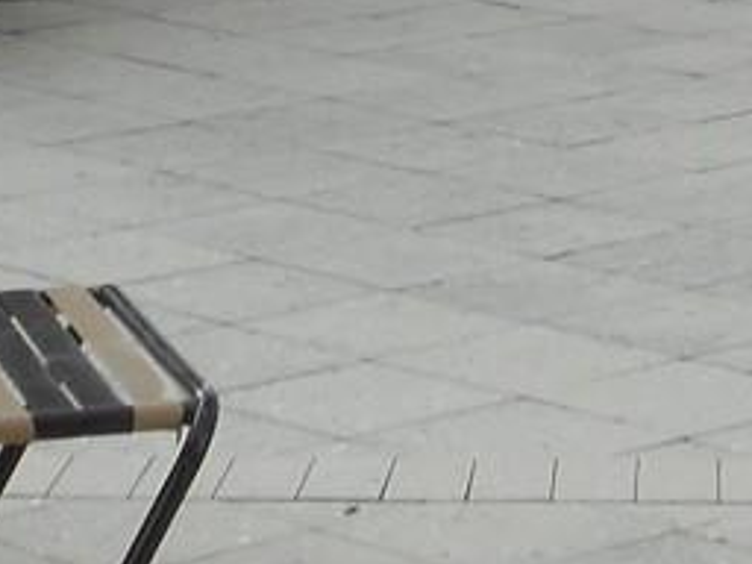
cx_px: 684
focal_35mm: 244
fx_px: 5301
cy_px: -558
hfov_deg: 8.1
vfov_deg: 5.9
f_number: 4.5
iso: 80
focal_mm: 6.9
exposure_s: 1/250
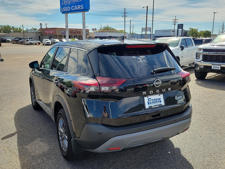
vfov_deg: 51.4
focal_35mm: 27
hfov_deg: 65.3
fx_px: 176
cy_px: 85
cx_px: 116
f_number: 1.8
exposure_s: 1/1429
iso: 50
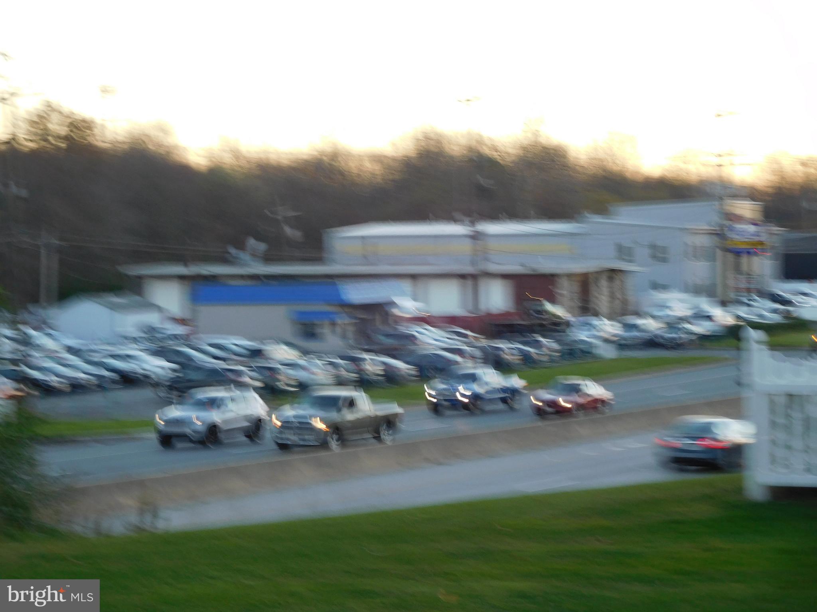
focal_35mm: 100
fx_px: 2360
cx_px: 408
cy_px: 306
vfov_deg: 14.8
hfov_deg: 19.6
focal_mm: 17.8
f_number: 4.8
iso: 125
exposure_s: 1/30
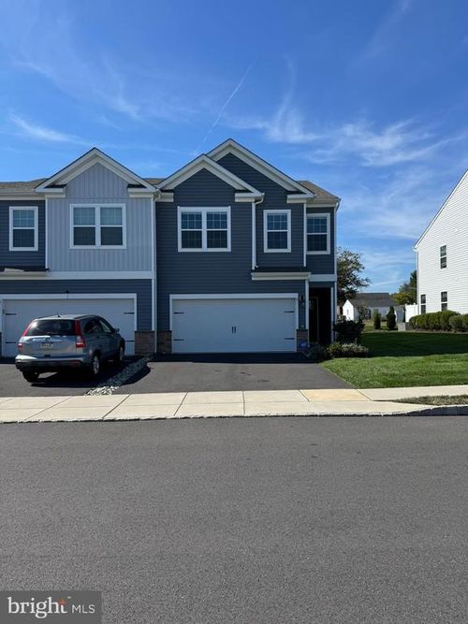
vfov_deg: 71.6
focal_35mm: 24
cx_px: 234
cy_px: 312
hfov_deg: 56.8
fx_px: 433
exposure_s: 1/4608
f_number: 1.78
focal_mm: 6.76
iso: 80
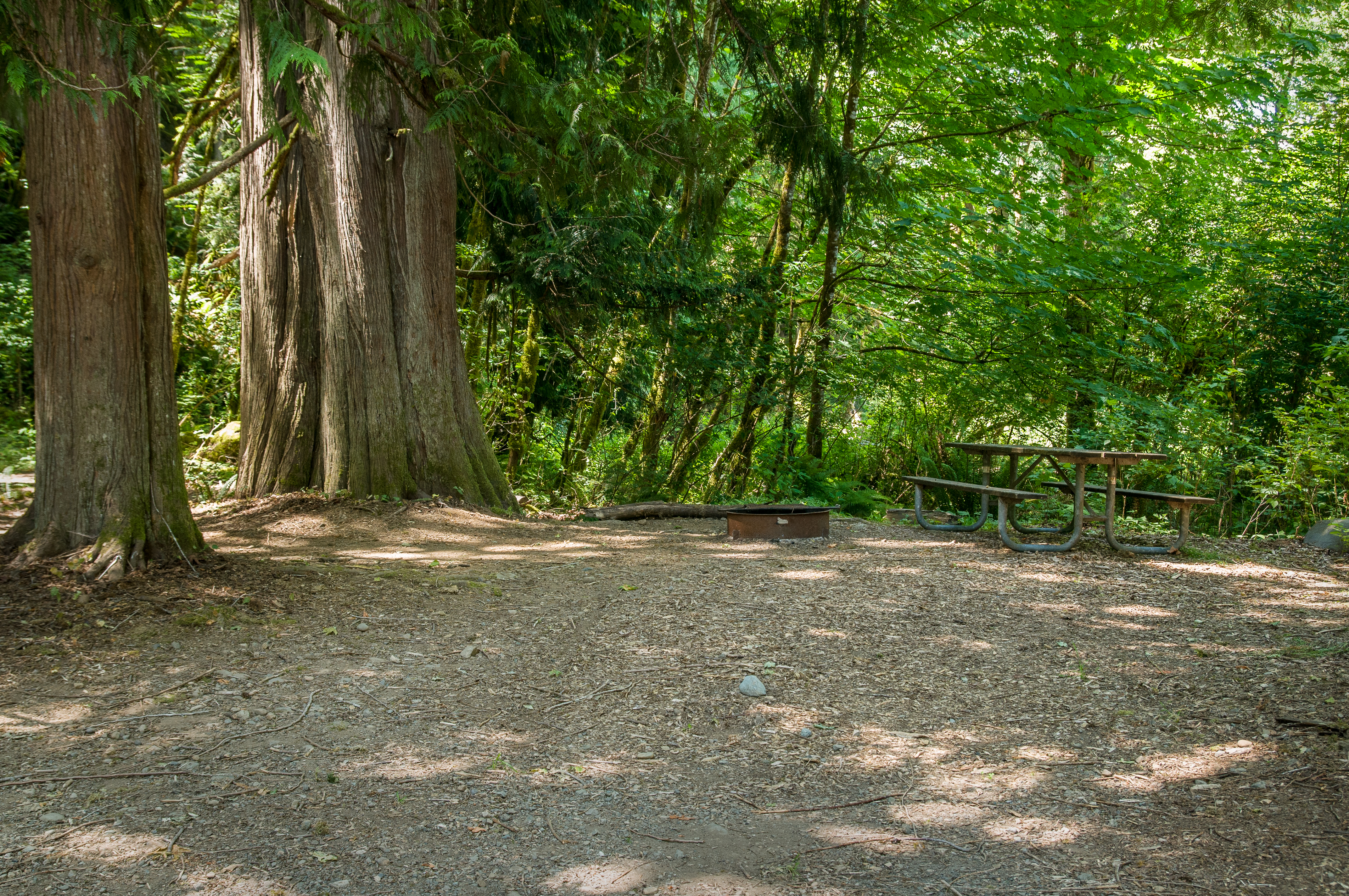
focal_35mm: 40
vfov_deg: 32.9
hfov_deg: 48.0
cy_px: 448
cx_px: 674
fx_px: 1516
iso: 200
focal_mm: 27
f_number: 5.6
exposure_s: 1/25
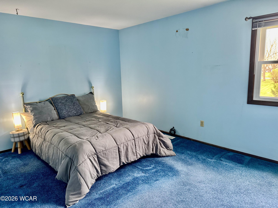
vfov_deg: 56.8
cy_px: 104
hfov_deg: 71.6
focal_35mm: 24
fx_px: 193
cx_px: 139
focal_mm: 6.76
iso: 160
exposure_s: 1/60
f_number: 1.78
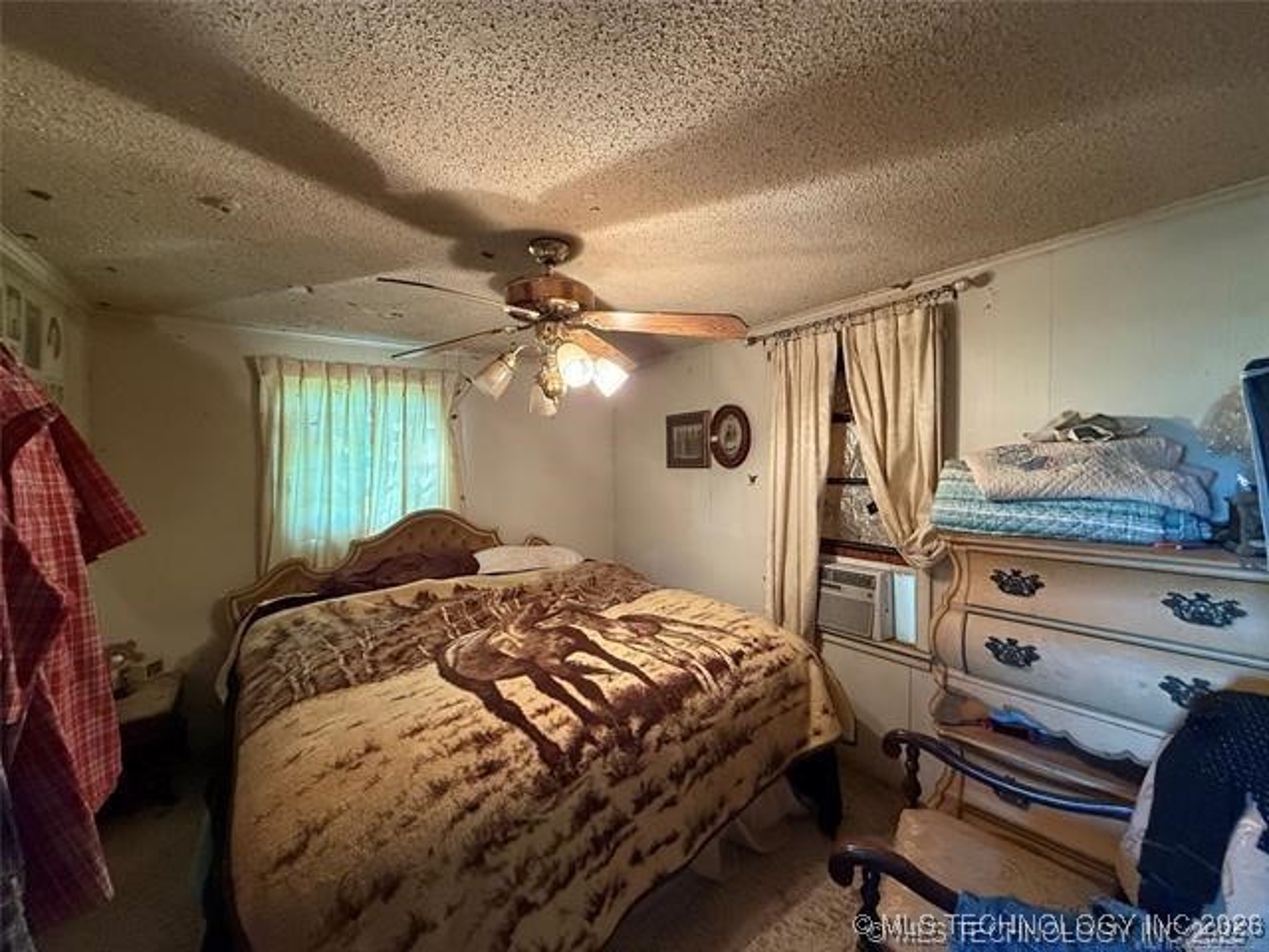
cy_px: 476
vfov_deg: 85.7
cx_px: 634
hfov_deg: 102.1
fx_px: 513
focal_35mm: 14
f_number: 2.2
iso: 500
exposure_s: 1/60
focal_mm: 2.22
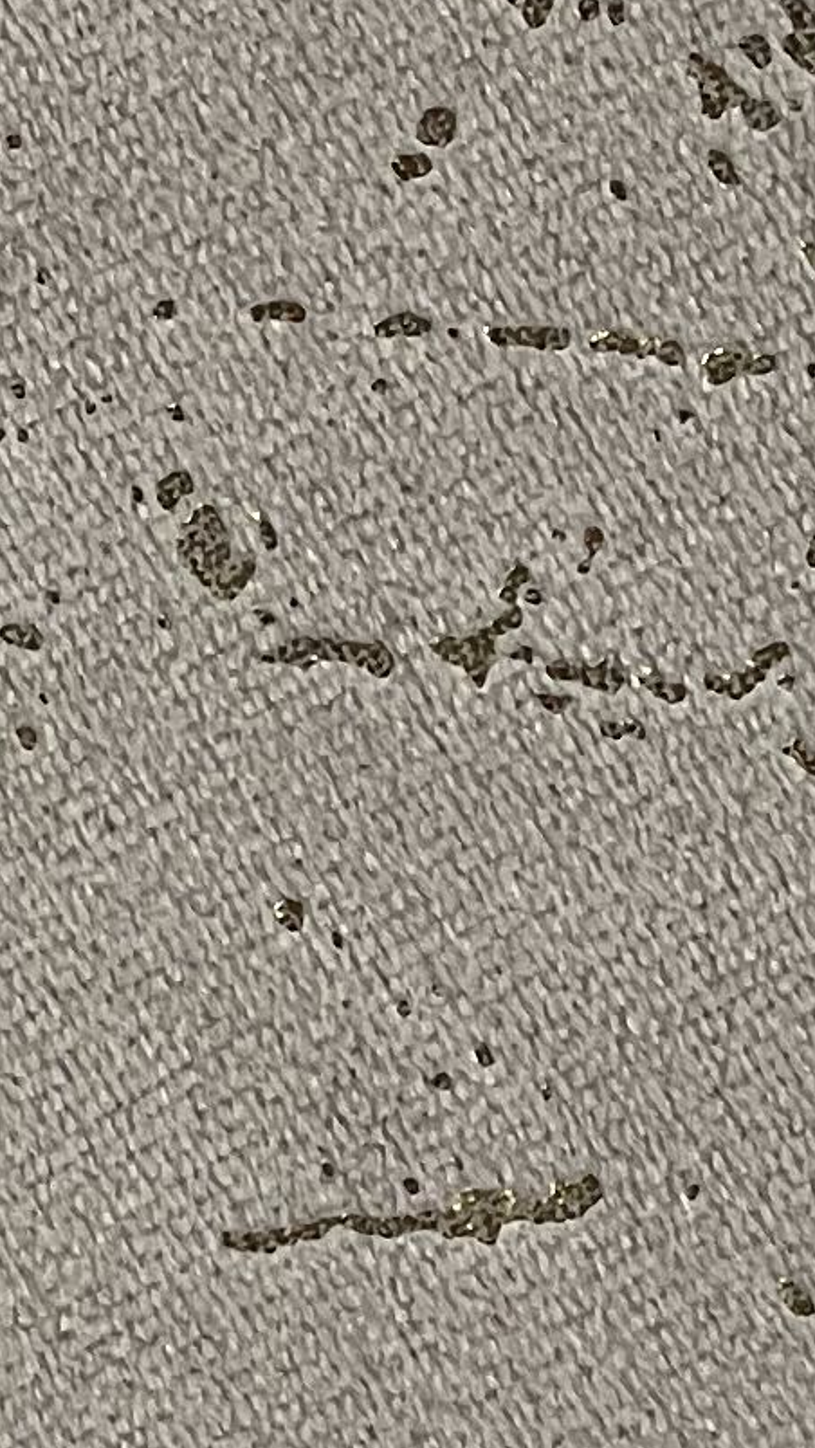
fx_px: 16166
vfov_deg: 5.1
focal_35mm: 421
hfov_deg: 2.9
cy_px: 207
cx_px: -593
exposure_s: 1/100
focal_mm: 9
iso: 80
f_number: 2.8
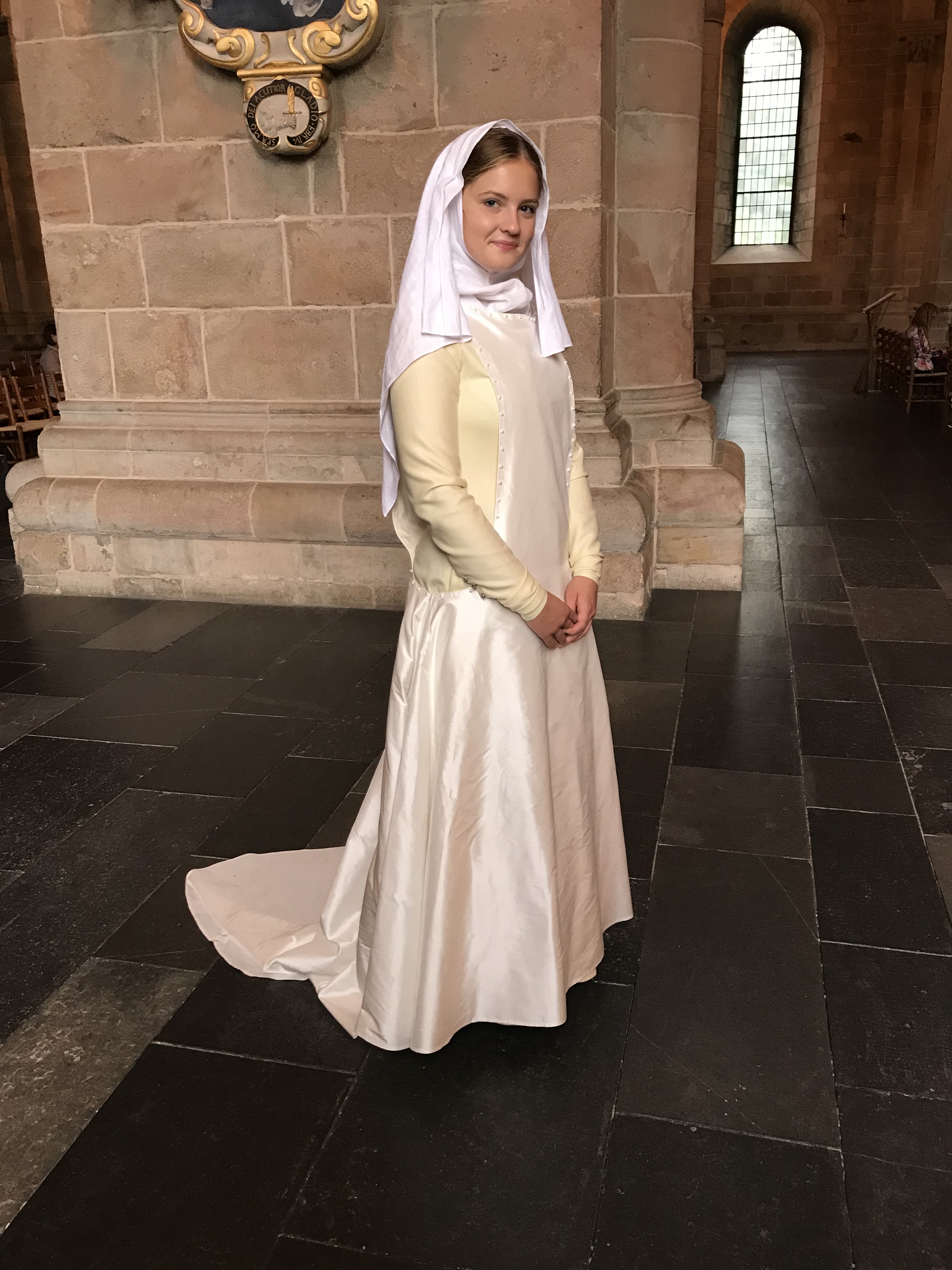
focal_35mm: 28
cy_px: 635
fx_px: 1027
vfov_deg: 63.4
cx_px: 476
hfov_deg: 49.7
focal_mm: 3.99
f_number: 1.8
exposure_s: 1/17
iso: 40
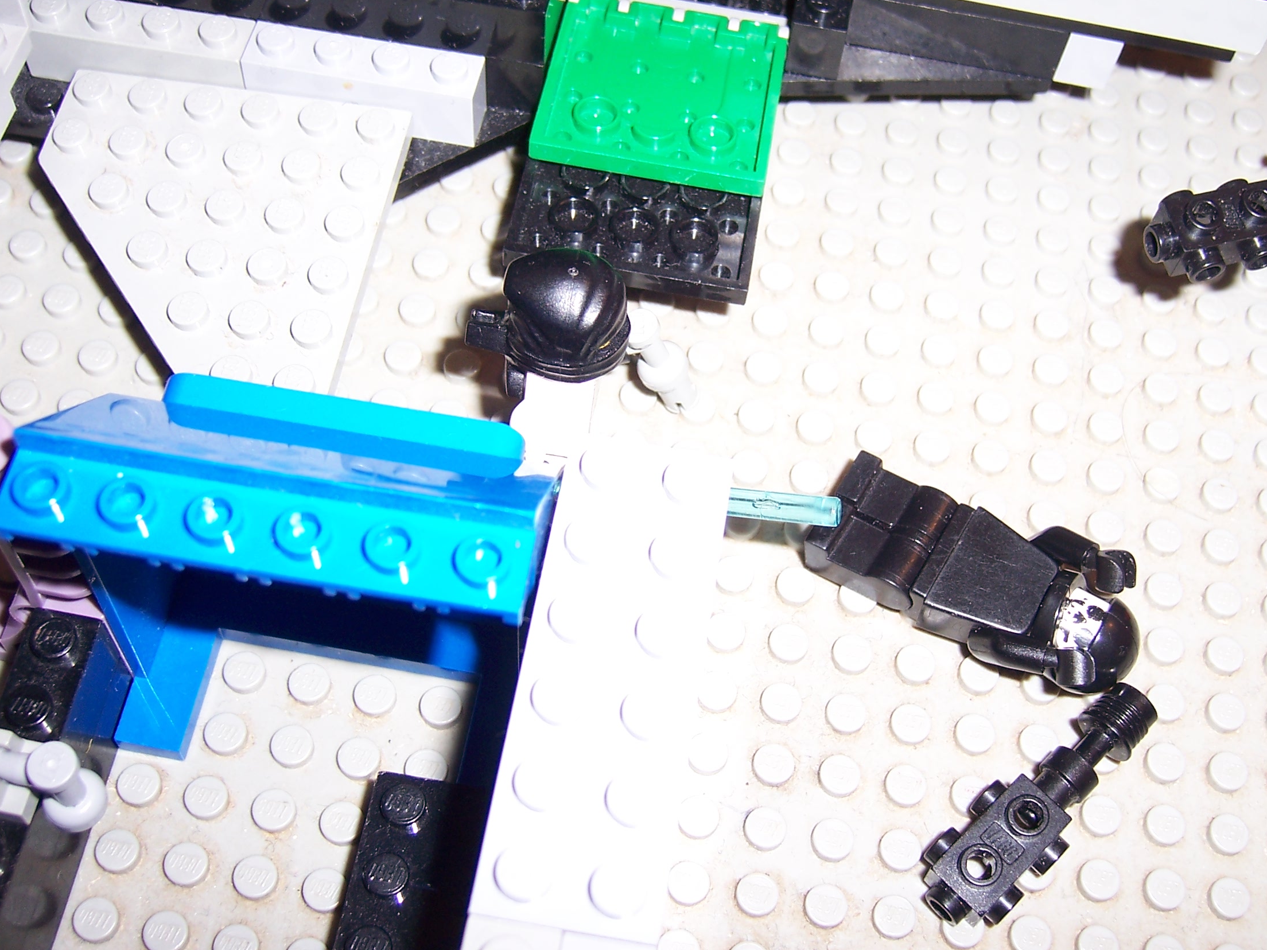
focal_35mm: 42
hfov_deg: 44.7
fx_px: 1537
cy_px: 422
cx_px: 713
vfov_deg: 34.3
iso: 80
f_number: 2.8
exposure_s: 1/60
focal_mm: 6.2
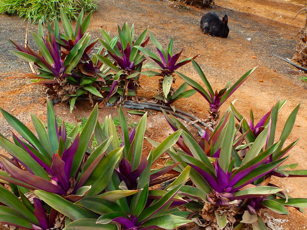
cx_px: 146
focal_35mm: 37
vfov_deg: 37.1
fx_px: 328
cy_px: 188
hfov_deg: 50.1
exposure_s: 1/80
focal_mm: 4
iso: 80
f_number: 3.4
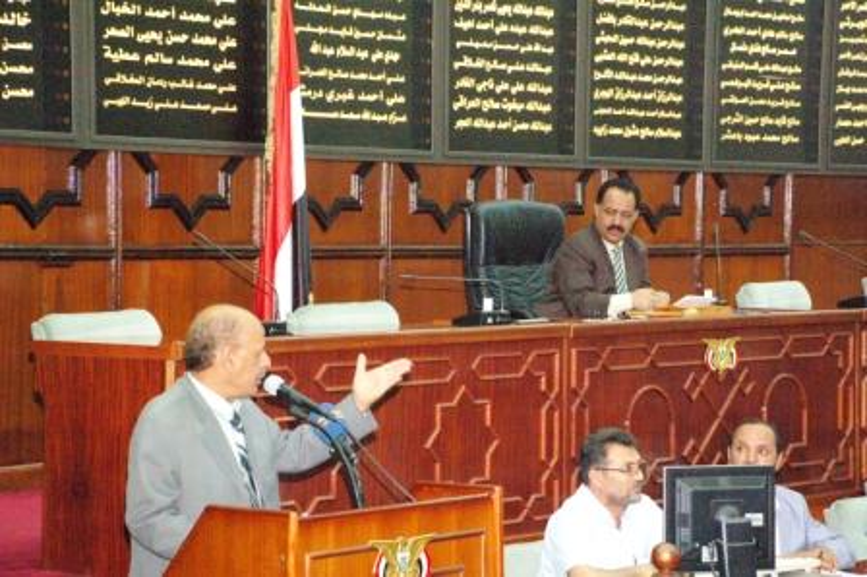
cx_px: 434
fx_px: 2527
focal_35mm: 105
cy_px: 288
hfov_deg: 19.5
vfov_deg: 13.0
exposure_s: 1/60
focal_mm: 70
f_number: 5.6
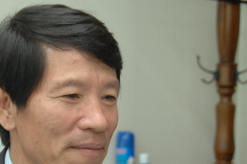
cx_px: 60
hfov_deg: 13.0
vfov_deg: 8.6
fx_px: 1083
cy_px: 157
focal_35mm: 158
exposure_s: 1/60
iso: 800
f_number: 4.5
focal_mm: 42
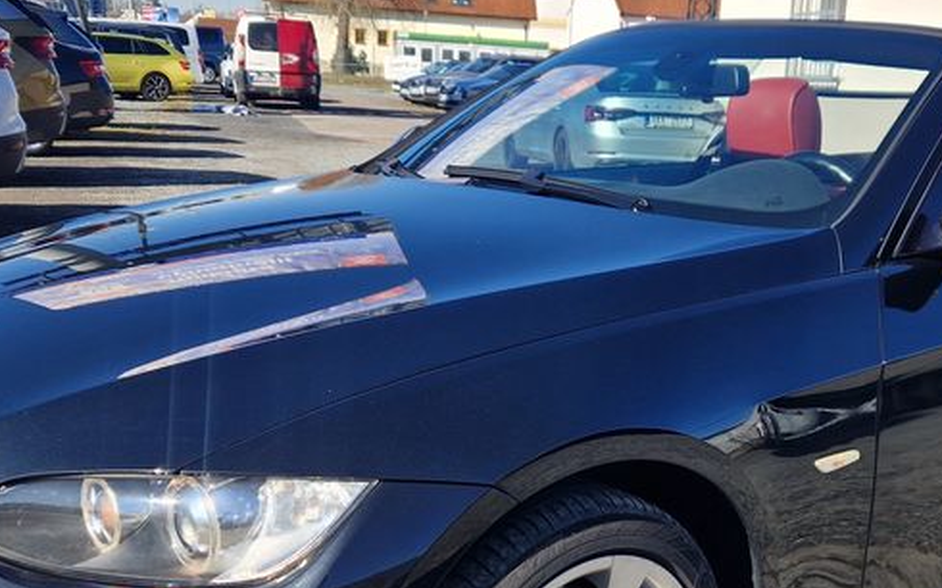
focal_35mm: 51
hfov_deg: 39.3
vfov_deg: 24.9
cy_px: 482
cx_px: 600
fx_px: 1309
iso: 50
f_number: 1.8
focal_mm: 5.4
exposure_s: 1/1020
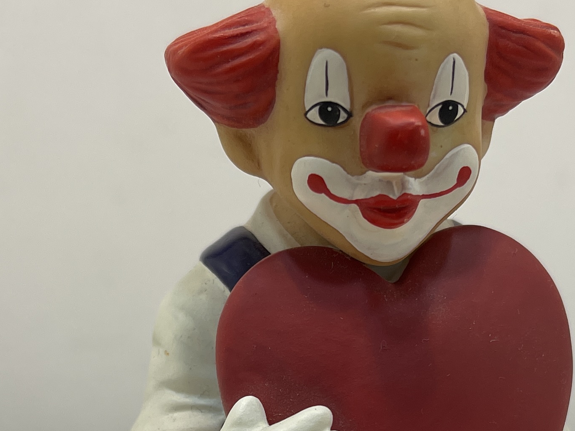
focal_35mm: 74
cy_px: 475
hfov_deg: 26.3
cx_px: 307
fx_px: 1229
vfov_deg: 19.1
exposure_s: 1/258
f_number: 1.6
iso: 32
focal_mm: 5.1
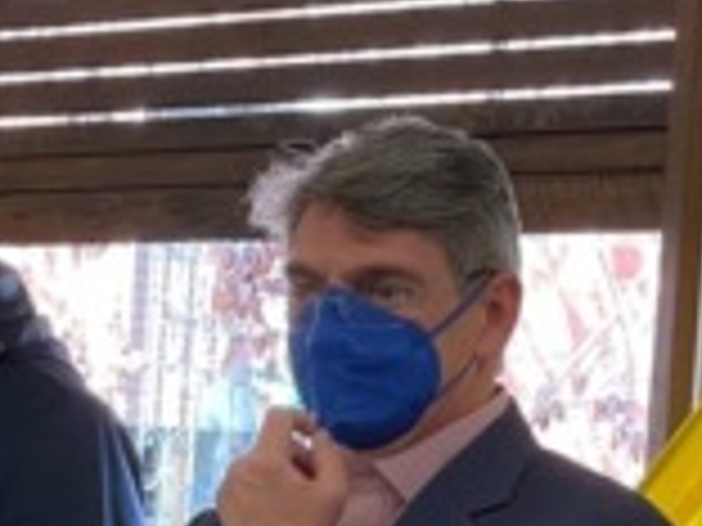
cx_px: -472
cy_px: 733
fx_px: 4583
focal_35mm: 226
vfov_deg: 6.5
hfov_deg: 8.5
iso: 160
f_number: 2
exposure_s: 1/100
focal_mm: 6
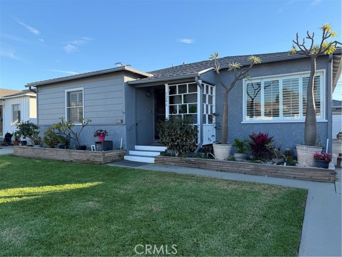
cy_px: 128
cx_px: 171
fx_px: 237
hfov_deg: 71.6
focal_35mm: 24
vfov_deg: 56.8
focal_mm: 6.76
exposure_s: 1/1174
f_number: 1.78
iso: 80
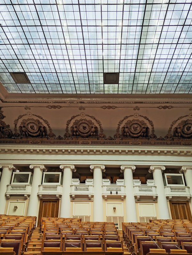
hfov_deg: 58.9
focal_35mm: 23
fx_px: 170
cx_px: 96
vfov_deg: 73.9
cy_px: 128
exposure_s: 1/100
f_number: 1.9
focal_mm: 5.52
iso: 279
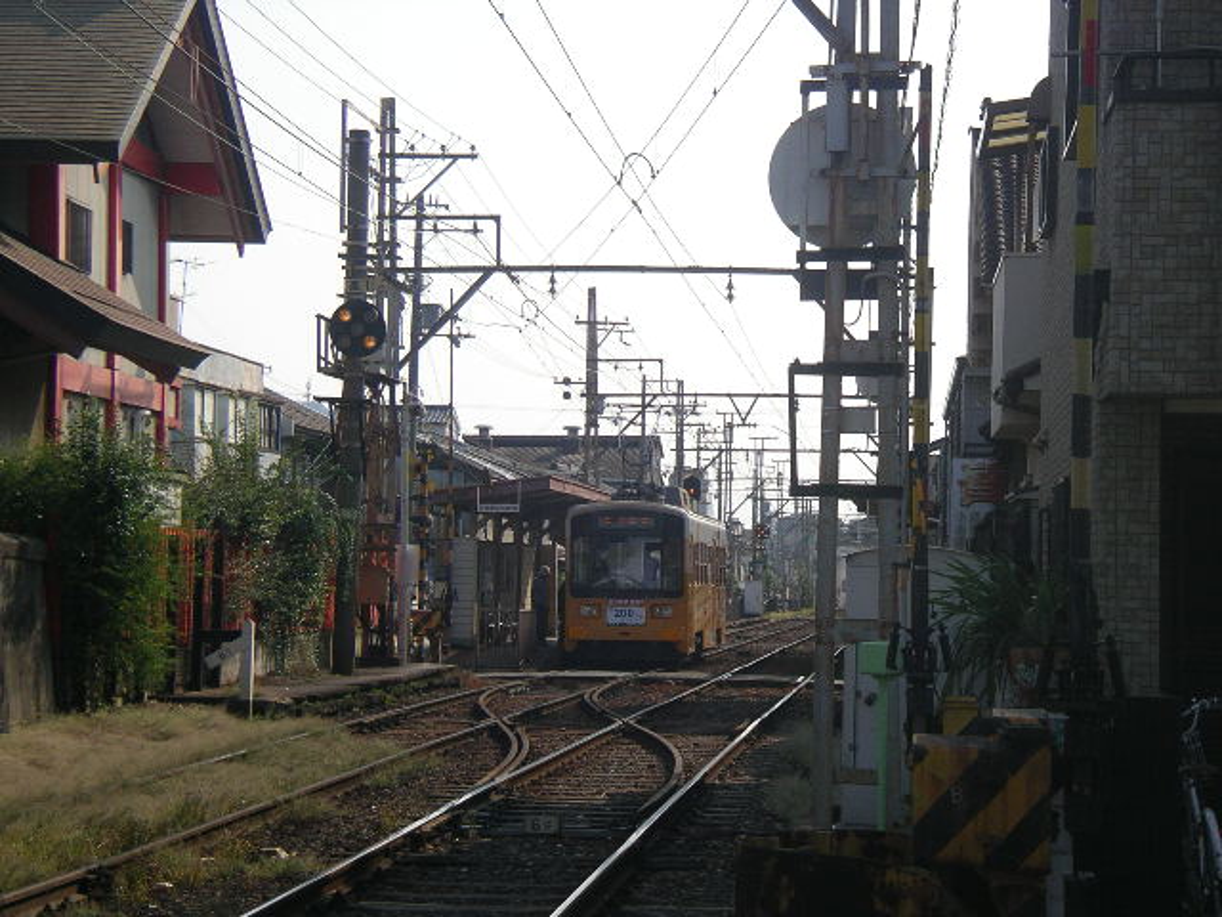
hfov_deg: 18.9
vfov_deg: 14.2
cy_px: 458
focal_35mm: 104
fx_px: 3671
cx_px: 611
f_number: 9.6
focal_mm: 16
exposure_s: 1/500
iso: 50
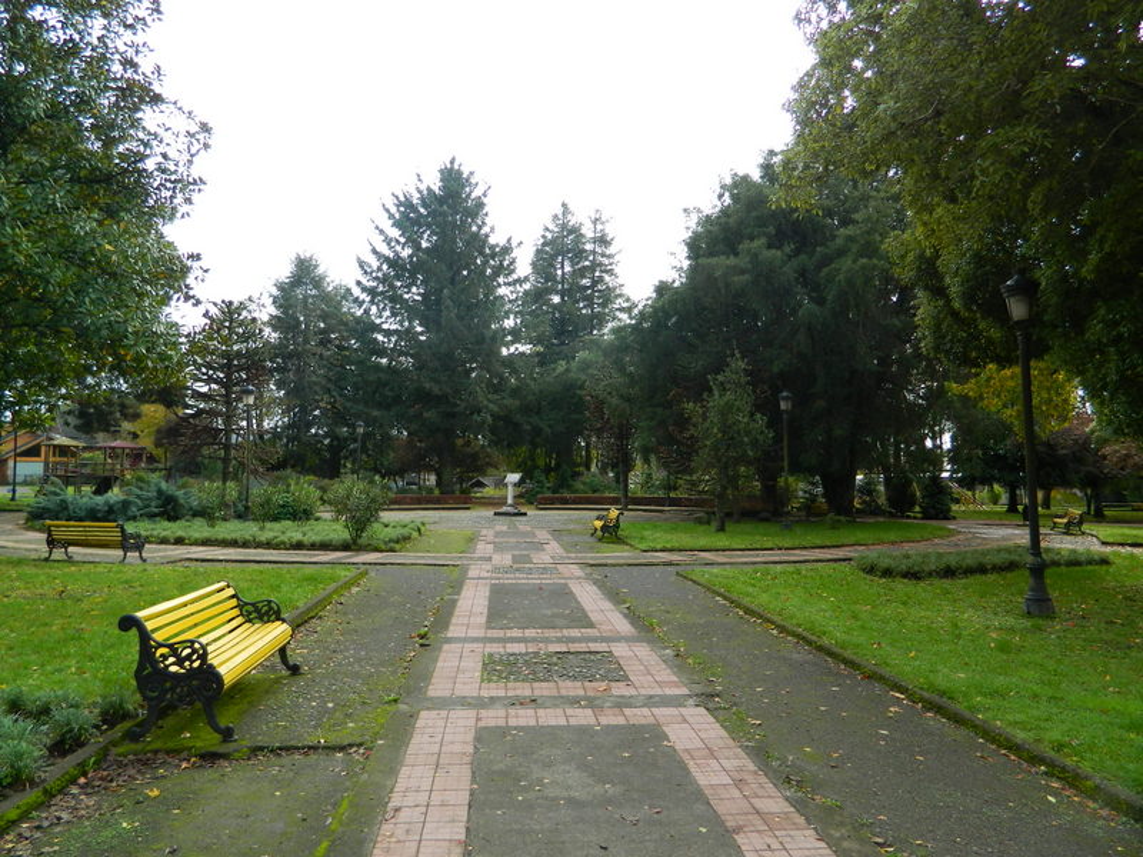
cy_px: 428
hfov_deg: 69.4
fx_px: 825
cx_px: 572
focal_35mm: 25
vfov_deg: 54.9
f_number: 3.1
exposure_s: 1/200
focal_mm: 4.5
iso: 80
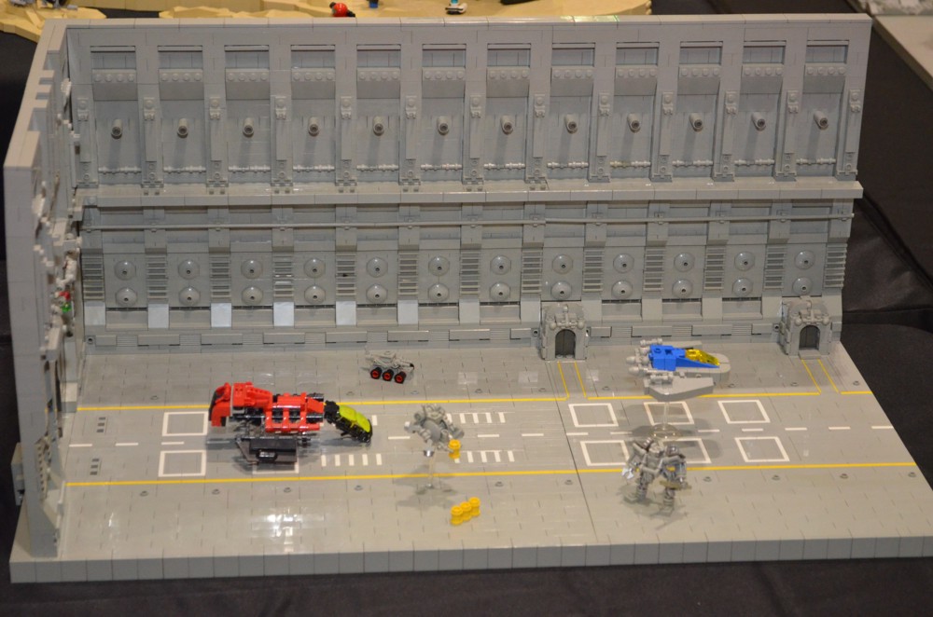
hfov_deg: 24.7
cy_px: 308
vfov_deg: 16.5
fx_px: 2133
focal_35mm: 82
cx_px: 466
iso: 3200
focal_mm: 55
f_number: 5.6
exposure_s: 1/60
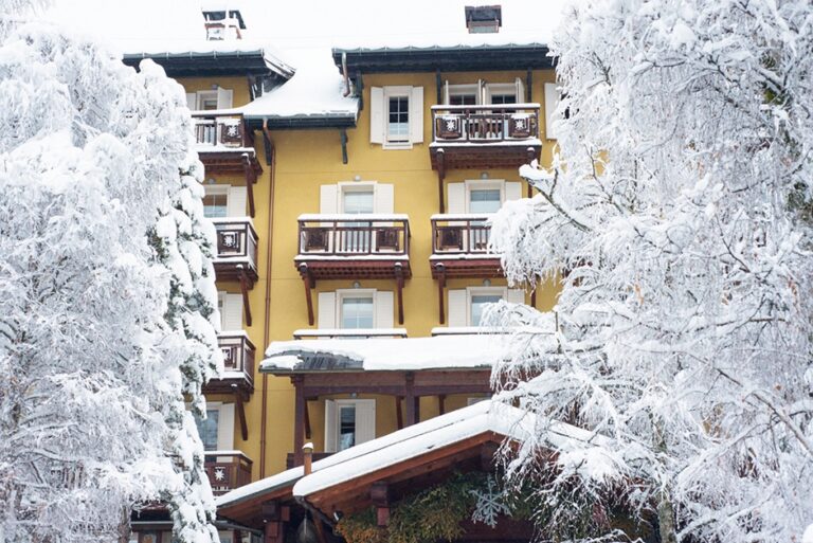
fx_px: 1130
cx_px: 406
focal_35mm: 50
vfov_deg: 27.0
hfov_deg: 39.6
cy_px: 272
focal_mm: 50
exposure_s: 1/3200
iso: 400
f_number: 5.6
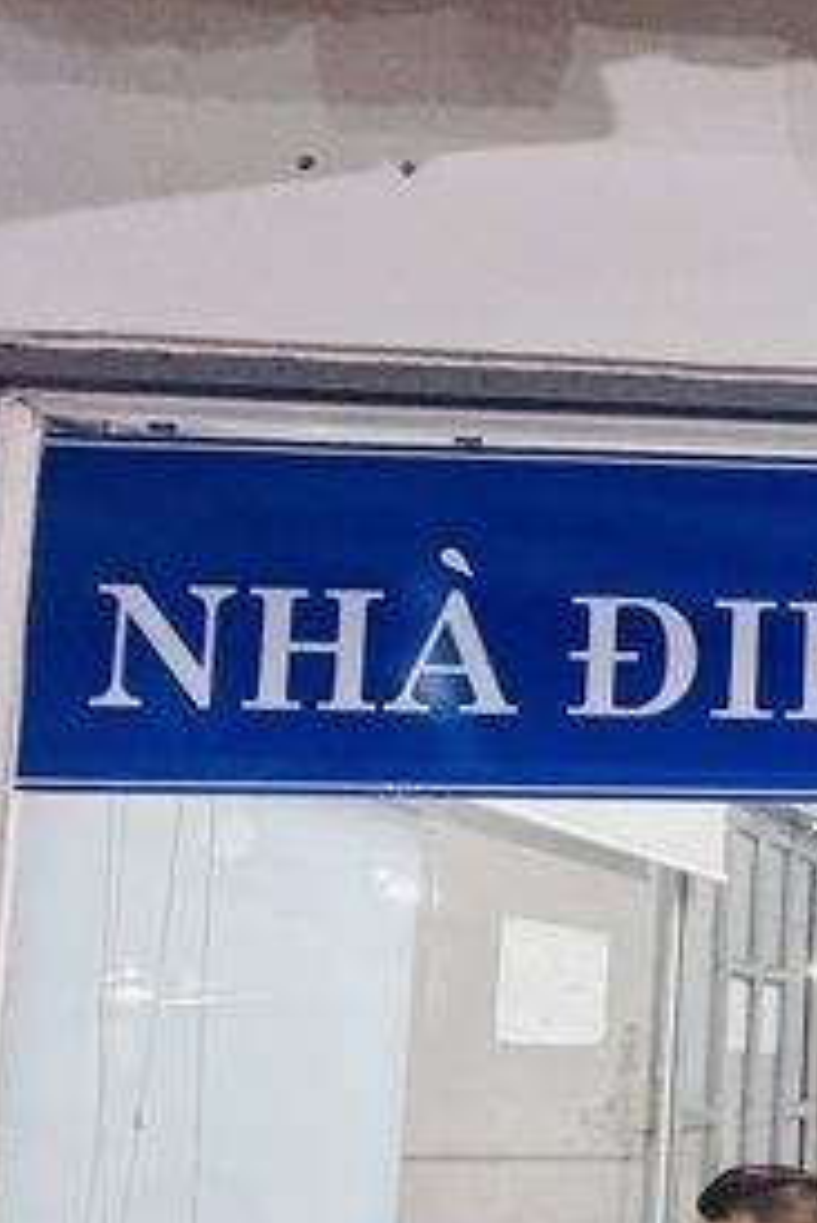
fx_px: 1156
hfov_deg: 24.8
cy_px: 982
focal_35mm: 34
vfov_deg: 52.1
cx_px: 1344
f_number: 2.2
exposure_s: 1/50
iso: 400
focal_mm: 2.22
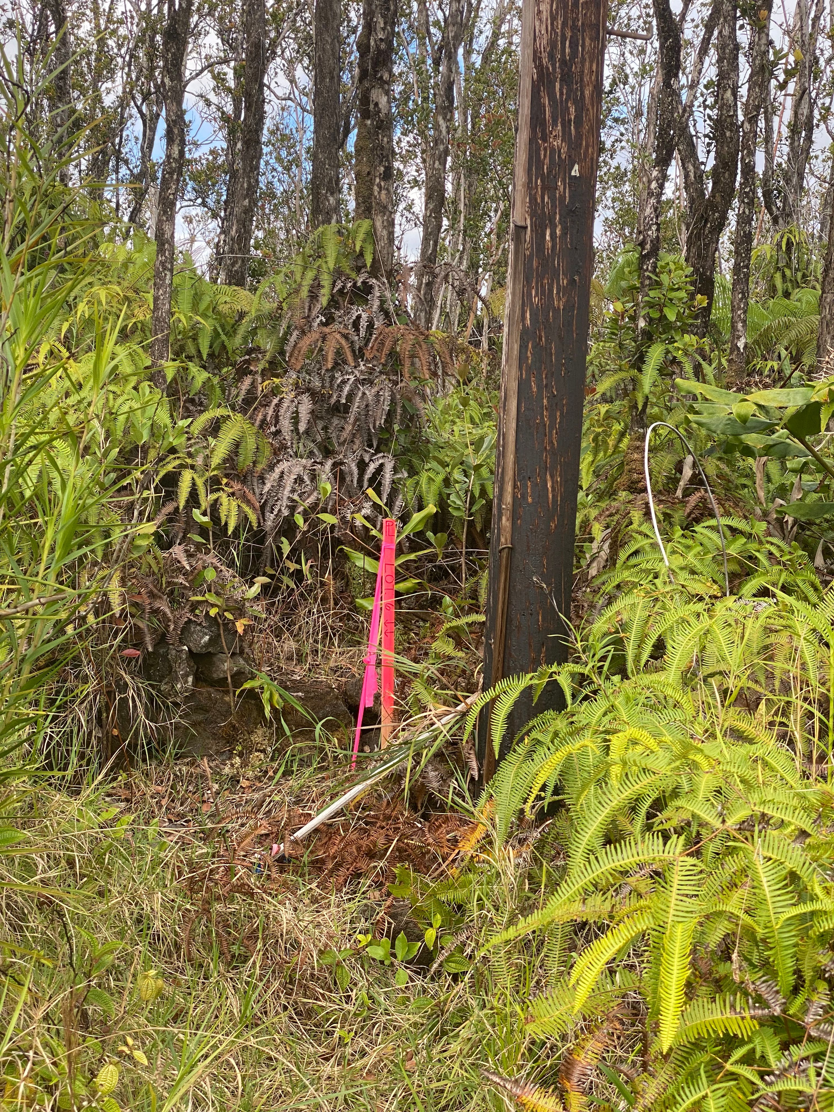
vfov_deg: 36.8
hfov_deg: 28.0
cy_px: 556
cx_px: 417
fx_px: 1670
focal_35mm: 52
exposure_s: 1/289
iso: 20
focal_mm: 6
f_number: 2
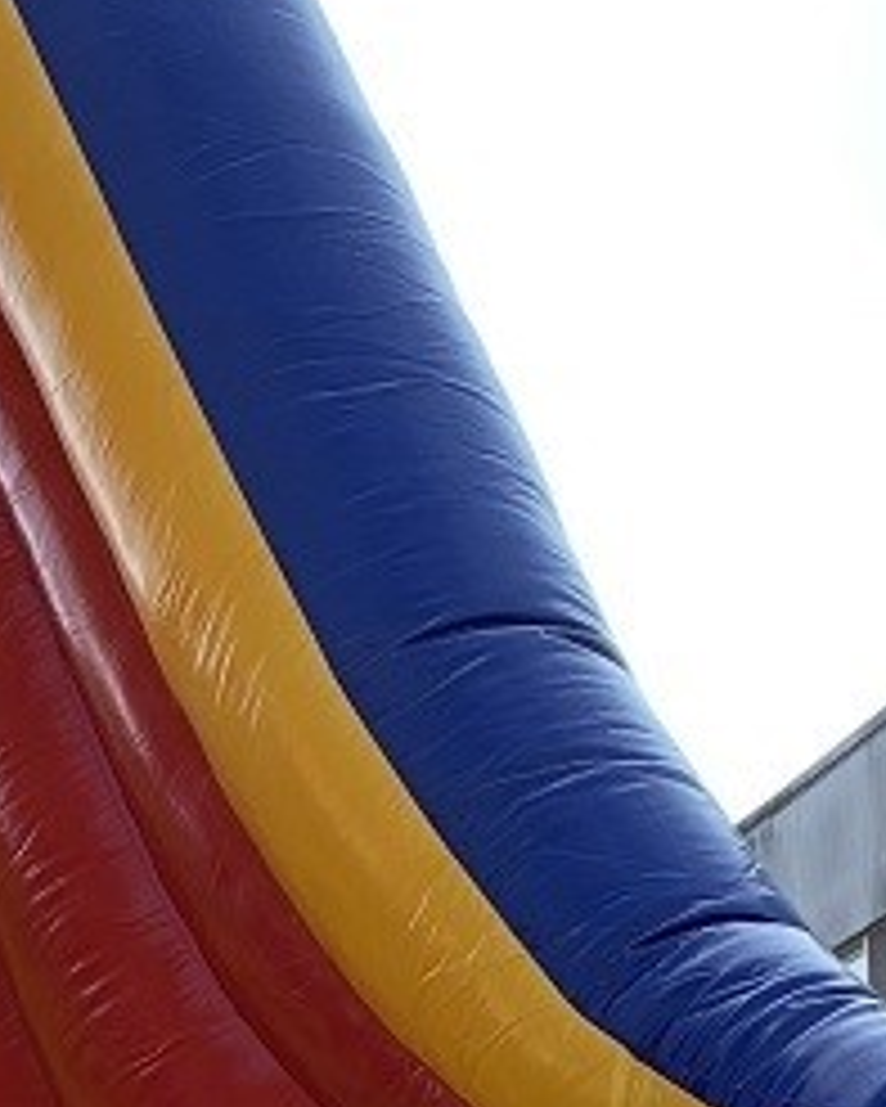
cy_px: 1548
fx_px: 3374
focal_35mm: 103
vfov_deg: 17.2
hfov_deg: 13.6
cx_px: -643
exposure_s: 1/871
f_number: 1.8
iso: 25
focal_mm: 4.25
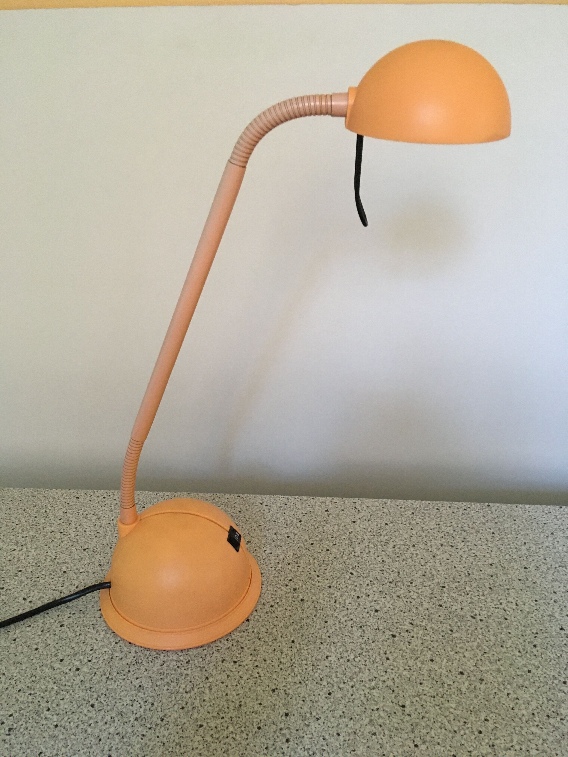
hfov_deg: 48.2
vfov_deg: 61.7
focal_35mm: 29
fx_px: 634
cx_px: 284
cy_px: 378
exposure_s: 1/33
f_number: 2.2
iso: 160
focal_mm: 4.15
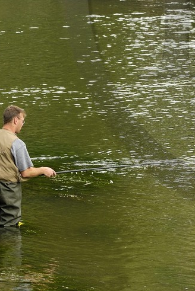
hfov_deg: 3.1
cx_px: 305
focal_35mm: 439
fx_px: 3562
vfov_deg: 4.7
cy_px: -18
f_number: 3.5
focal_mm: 90
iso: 100
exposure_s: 1/200
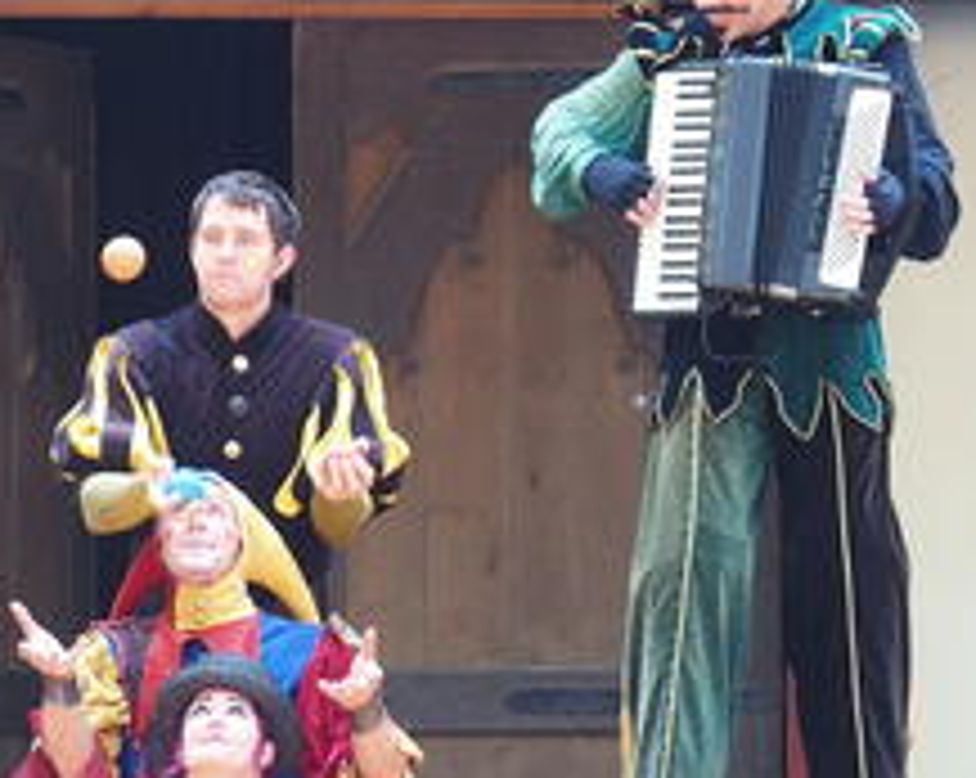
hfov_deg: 6.4
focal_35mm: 304
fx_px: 8769
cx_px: 103
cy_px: 324
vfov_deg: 5.1
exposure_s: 1/160
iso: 250
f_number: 2.8
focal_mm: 31.8
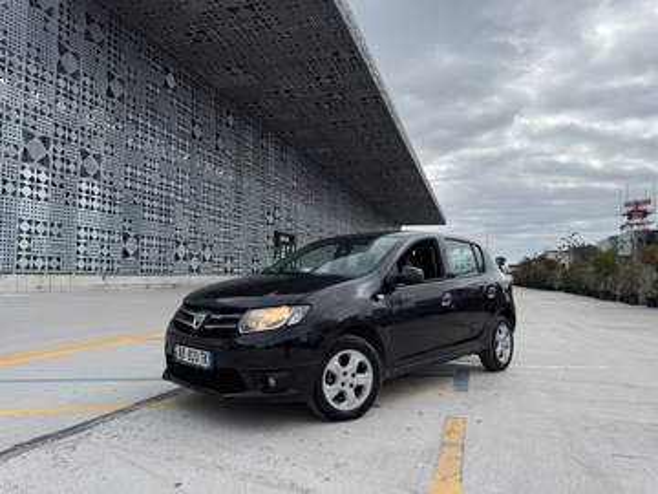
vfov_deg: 56.8
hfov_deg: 71.6
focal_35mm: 24
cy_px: 247
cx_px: 329
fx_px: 456
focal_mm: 6.76
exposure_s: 1/2907
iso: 100
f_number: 1.78
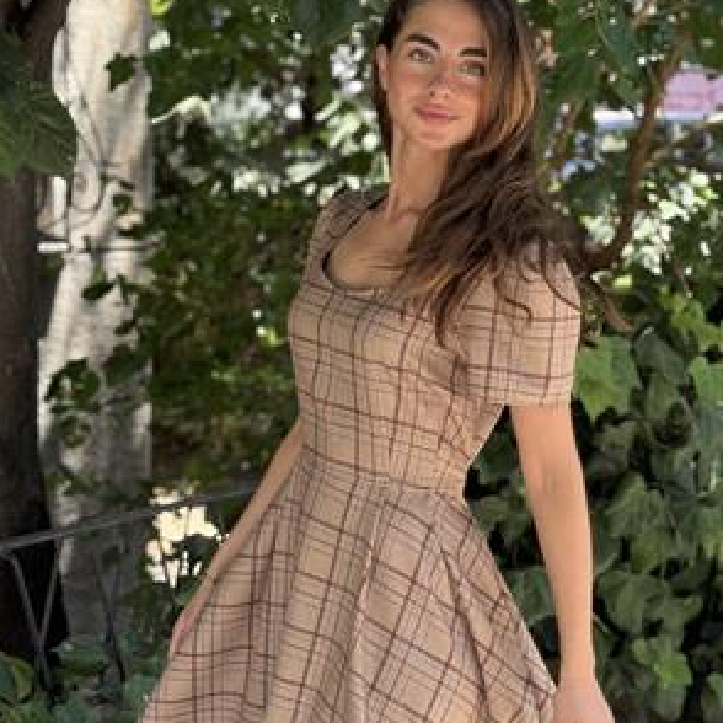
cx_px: 428
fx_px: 1820
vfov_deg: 22.5
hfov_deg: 22.4
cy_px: 422
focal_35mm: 77
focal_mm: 6.76
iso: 64
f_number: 1.78
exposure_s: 1/252
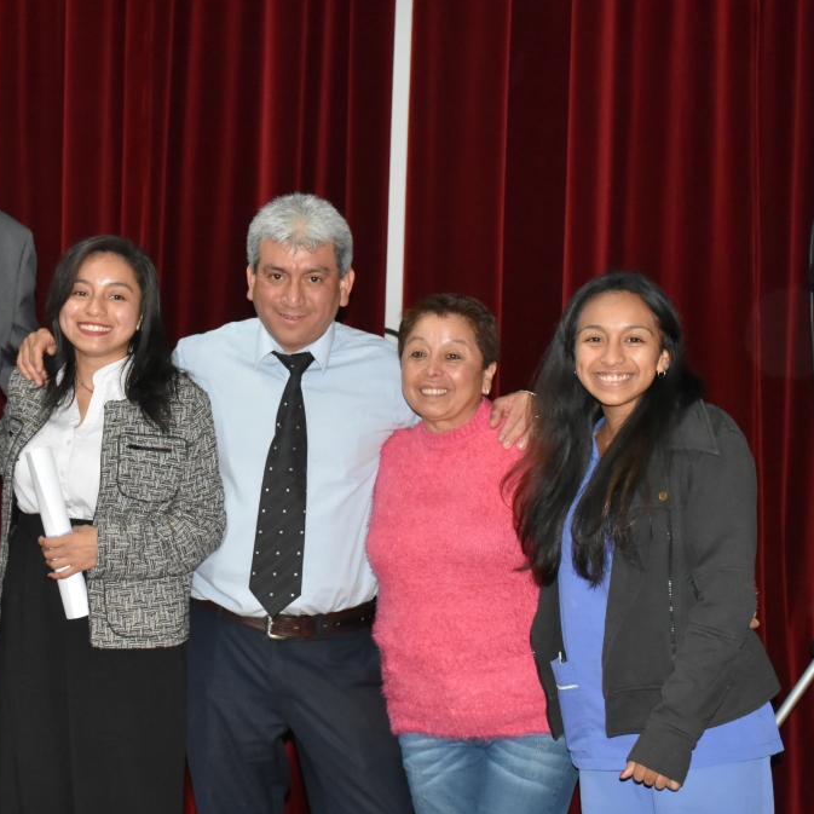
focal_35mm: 66
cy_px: 406
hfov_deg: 26.0
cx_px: 272
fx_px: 1756
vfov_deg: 26.1
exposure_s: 1/60
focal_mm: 34
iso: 3200
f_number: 7.1
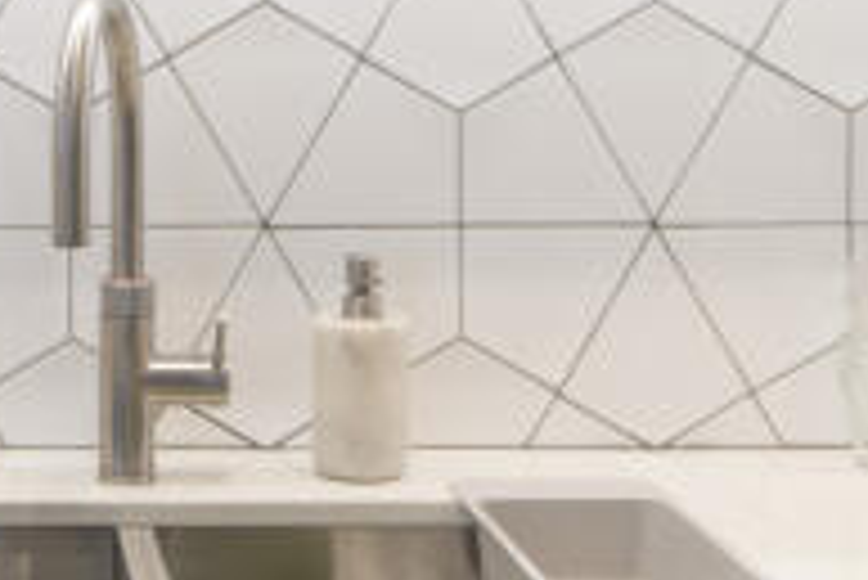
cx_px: -31
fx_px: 2172
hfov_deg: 21.7
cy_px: -110
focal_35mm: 90
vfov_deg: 14.7
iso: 100
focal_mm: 17
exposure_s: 1/4
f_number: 9
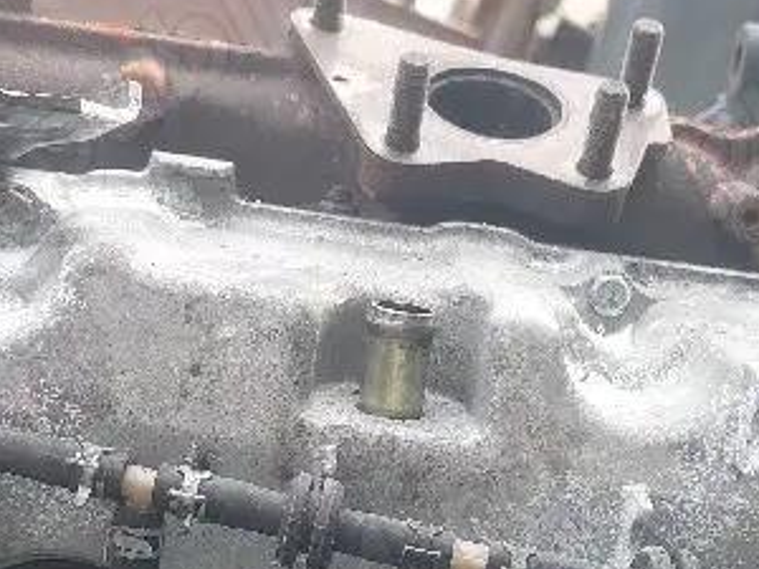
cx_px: 453
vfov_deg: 17.6
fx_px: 1754
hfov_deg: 24.4
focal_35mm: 80
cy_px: 665
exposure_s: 1/100
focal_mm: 5.23
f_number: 1.8
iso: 64
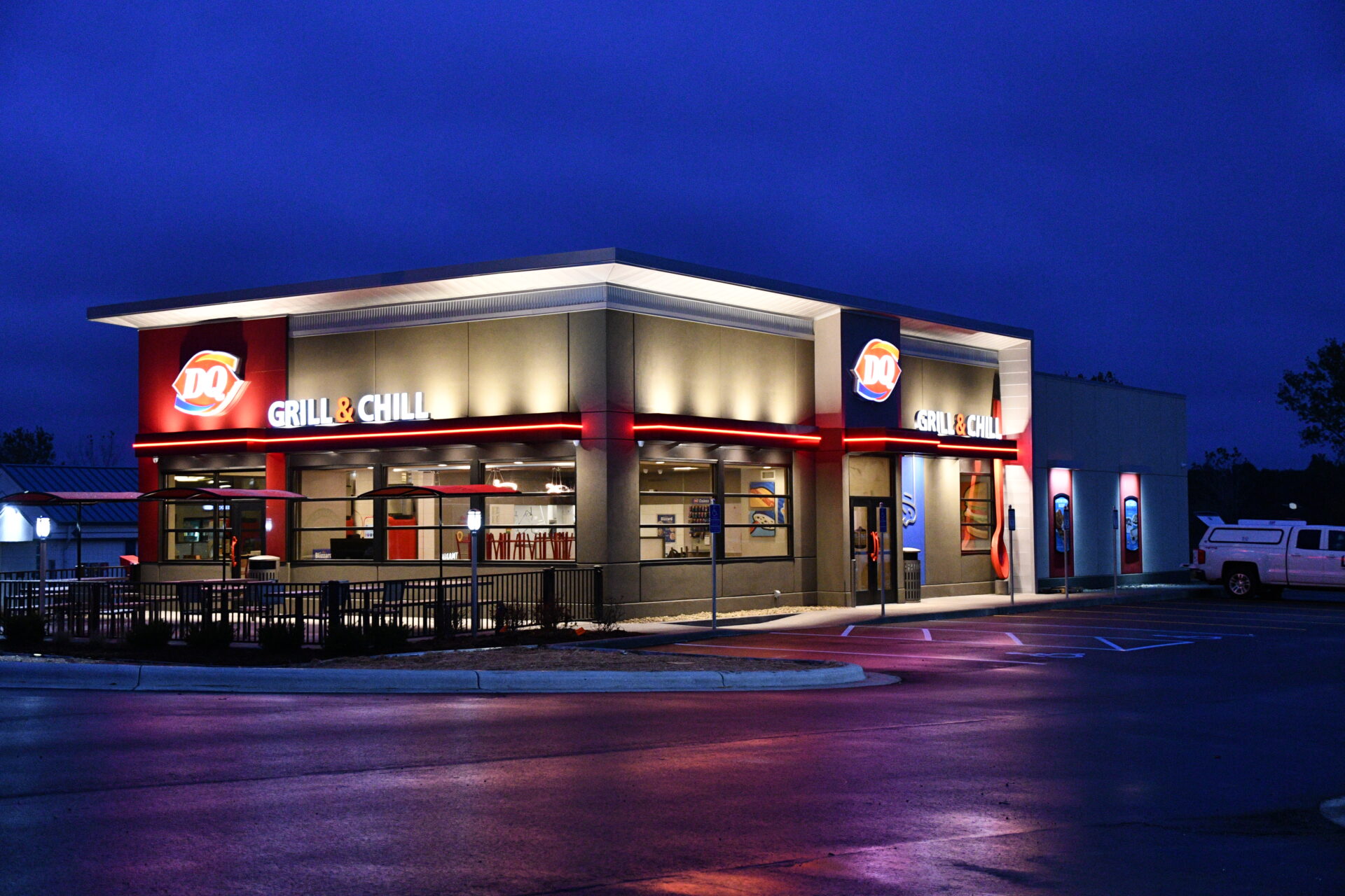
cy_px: 448
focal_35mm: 46
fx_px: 1718
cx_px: 672
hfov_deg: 42.7
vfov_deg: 29.2
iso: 3200
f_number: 3.2
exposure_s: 1/125
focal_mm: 31
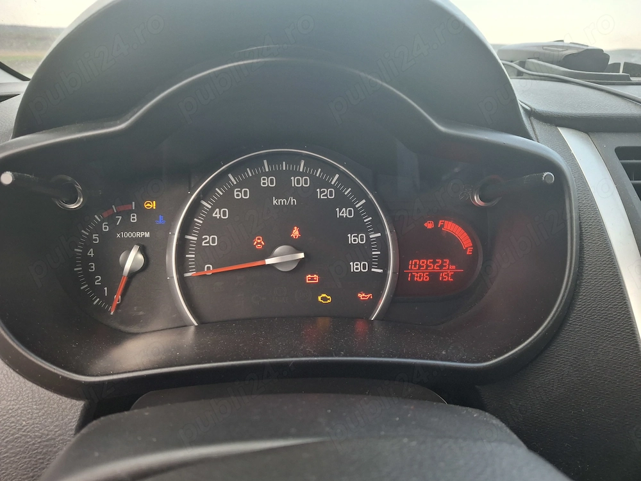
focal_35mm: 25
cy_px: 240
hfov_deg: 69.4
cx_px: 320
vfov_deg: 54.9
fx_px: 463
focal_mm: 4.69
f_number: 1.8
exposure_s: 1/100
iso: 100
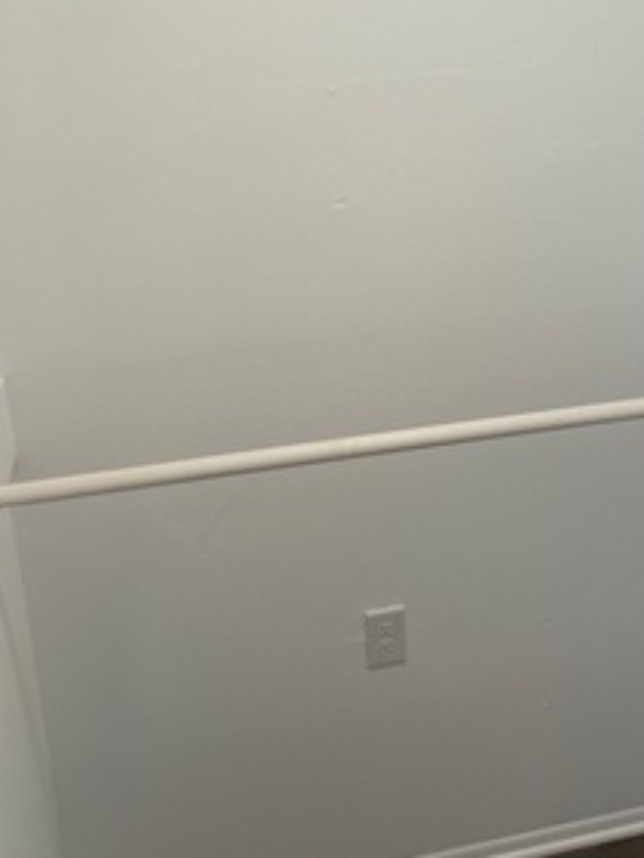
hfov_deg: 32.0
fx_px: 1115
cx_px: 421
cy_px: 310
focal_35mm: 45
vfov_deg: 41.7
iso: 32
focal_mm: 4.2
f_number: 1.6
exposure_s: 1/120
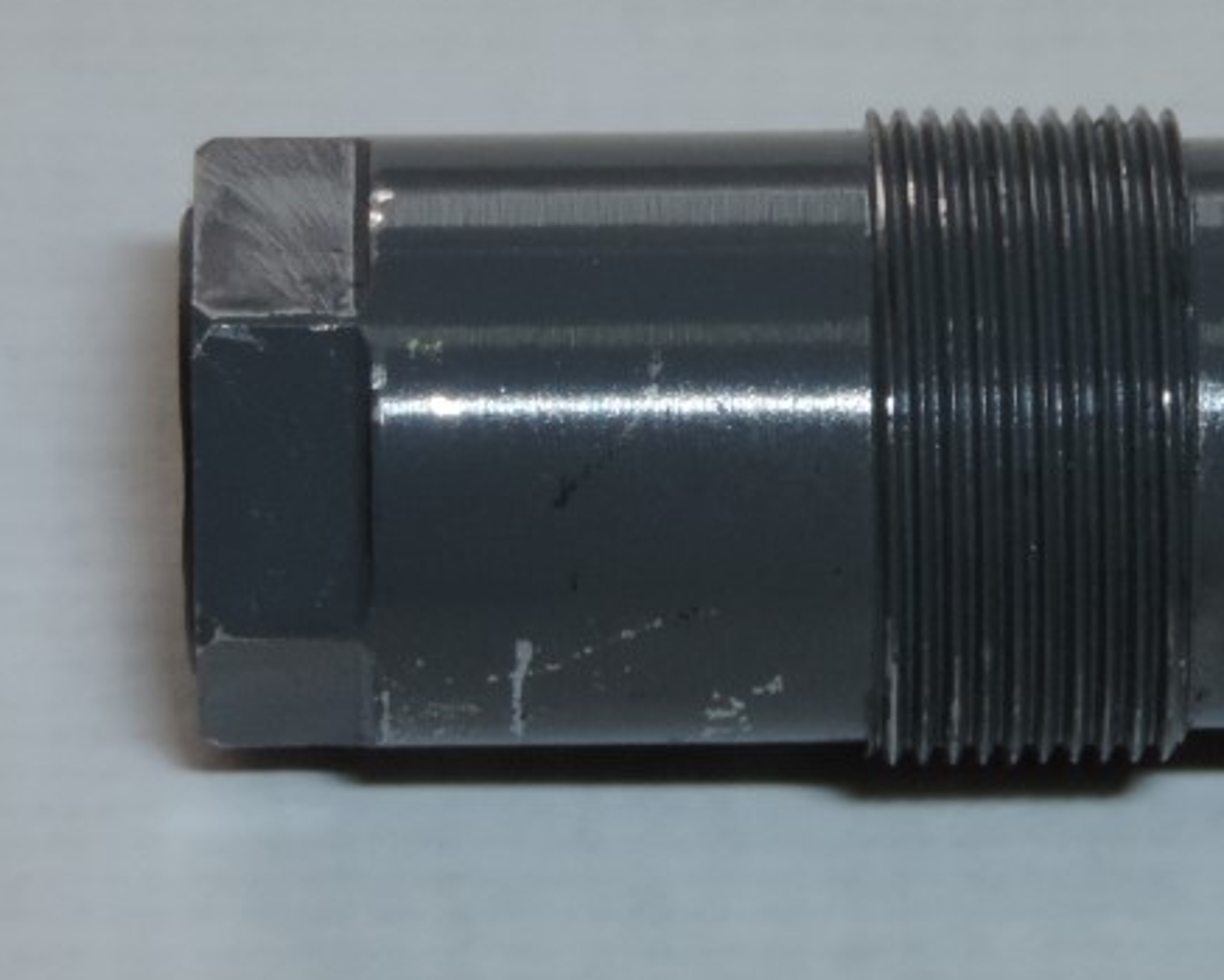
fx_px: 5436
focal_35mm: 150
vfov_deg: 10.3
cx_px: 868
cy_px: 428
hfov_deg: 12.8
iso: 110
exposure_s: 1/100
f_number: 4.2
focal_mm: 18.7
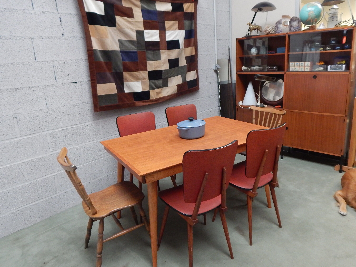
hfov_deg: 71.6
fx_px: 247
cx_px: 186
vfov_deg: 56.7
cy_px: 122
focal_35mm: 24
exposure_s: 1/13
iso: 400
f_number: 3
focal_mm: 4
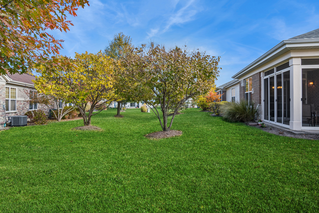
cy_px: 106
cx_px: 160
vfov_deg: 59.5
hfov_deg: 81.2
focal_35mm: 21
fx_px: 186
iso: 250
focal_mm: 14
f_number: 8
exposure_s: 1/160
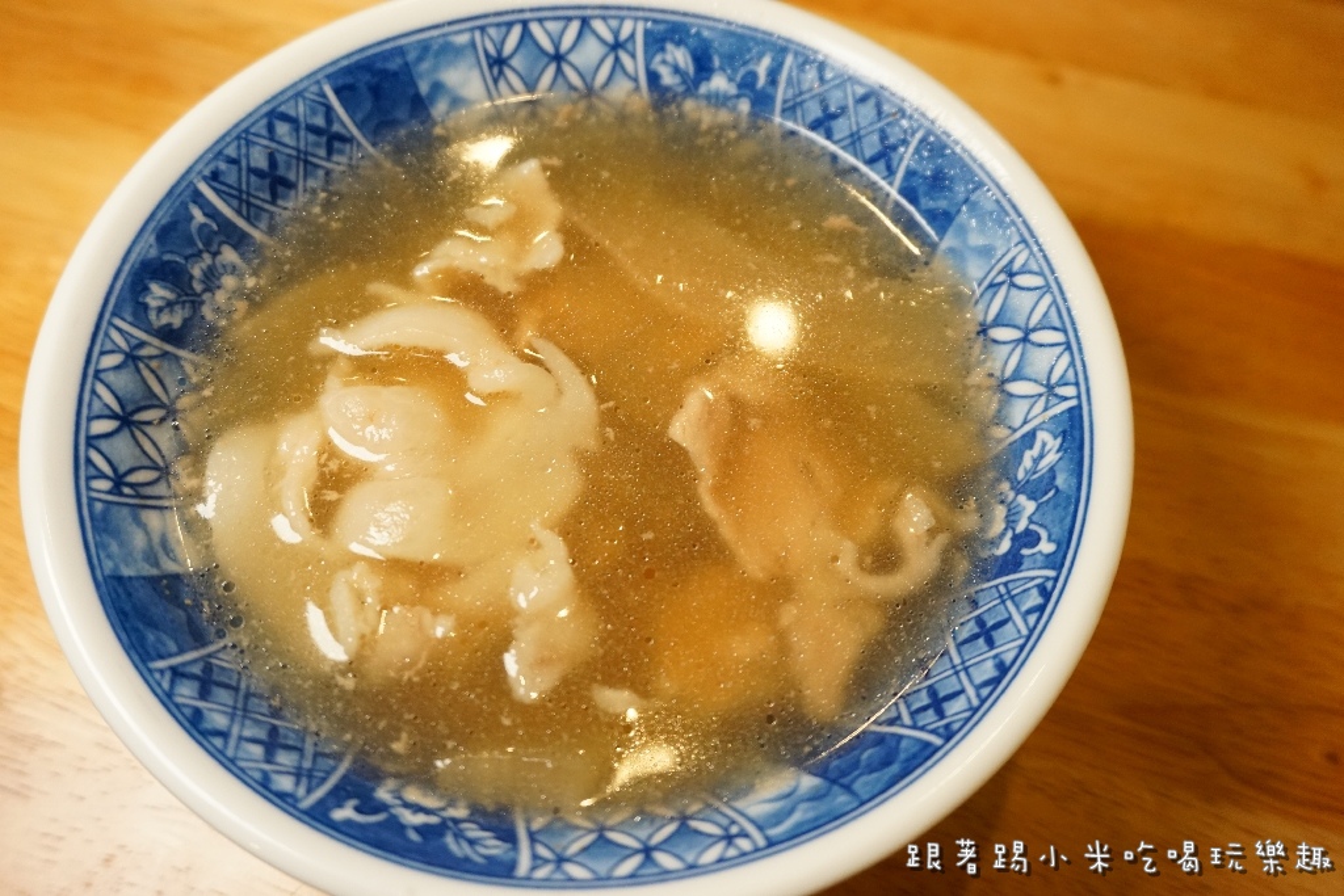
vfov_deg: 40.0
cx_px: 672
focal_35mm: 33
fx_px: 1232
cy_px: 448
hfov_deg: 57.2
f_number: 4
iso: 1250
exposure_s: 1/160
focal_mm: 22
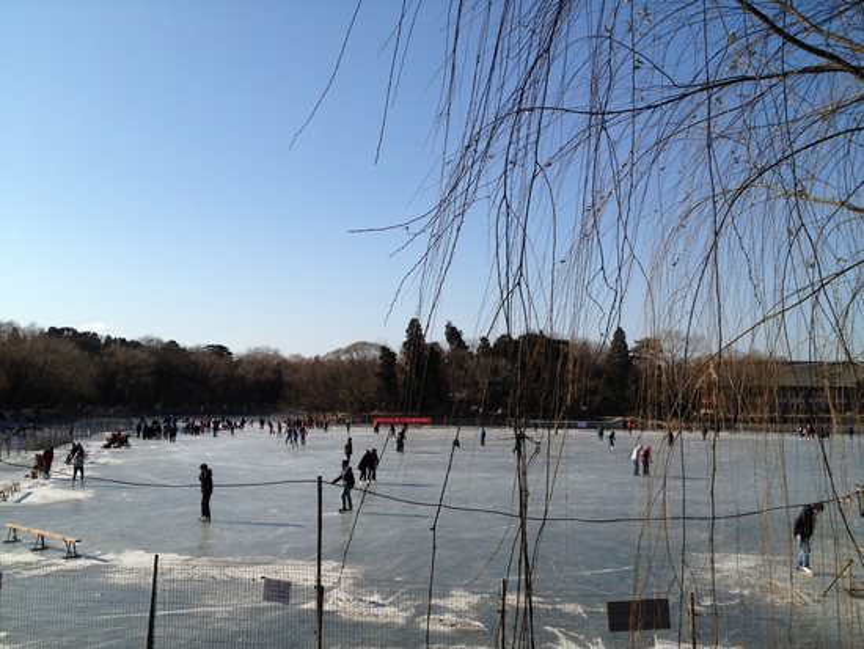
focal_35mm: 35
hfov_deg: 52.6
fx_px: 874
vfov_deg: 40.7
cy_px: 324
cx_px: 432
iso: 64
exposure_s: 1/2123
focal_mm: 4.28
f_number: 2.4
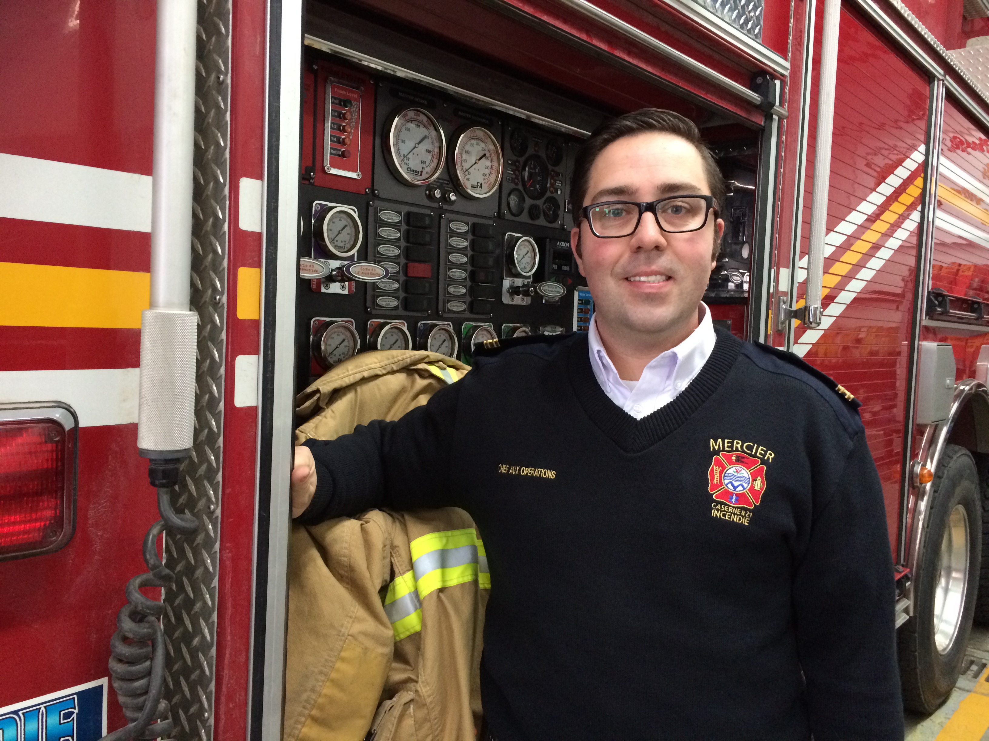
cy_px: 370
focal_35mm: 29
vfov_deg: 48.2
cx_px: 494
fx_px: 829
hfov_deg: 61.7
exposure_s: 1/30
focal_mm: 4.15
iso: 320
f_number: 2.2
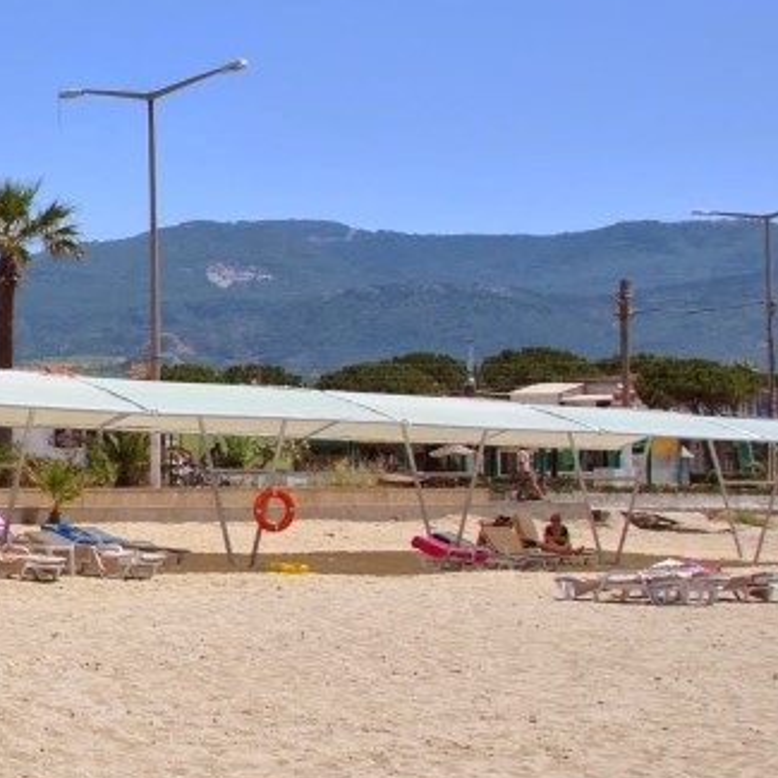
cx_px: -566
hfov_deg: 17.8
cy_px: 421
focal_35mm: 81
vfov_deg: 21.4
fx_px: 2060
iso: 100
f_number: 9
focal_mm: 18
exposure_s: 1/320
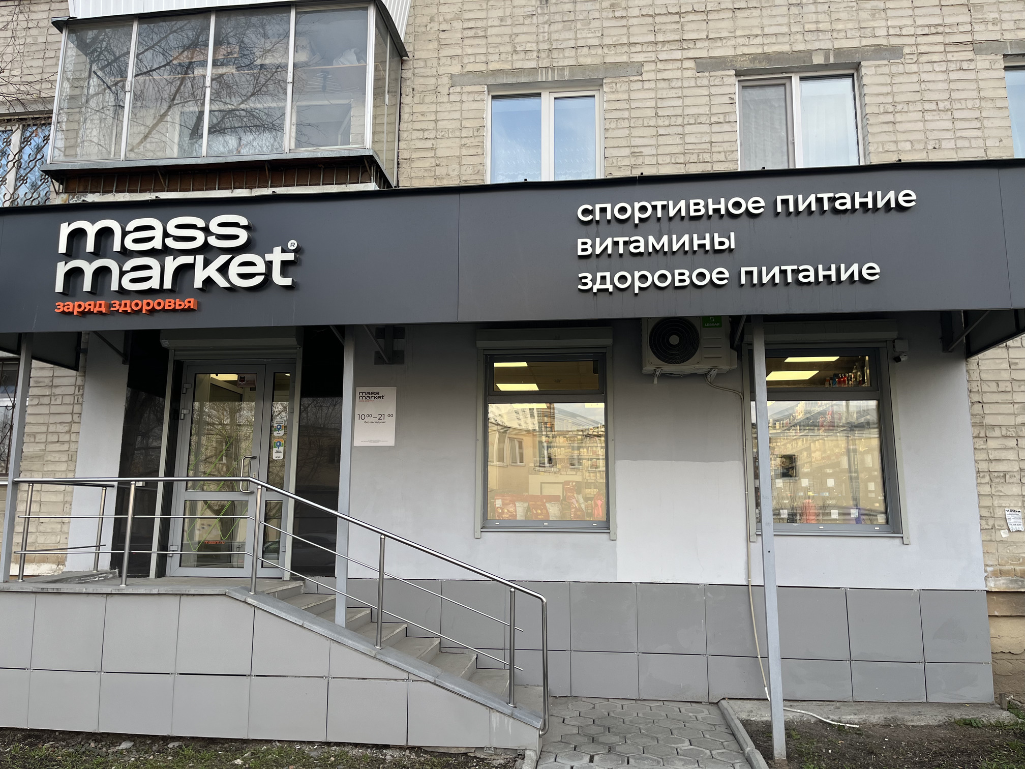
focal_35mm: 26
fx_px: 770
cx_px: 512
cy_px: 384
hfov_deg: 67.3
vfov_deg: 53.1
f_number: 1.6
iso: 50
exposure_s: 1/333
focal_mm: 5.1
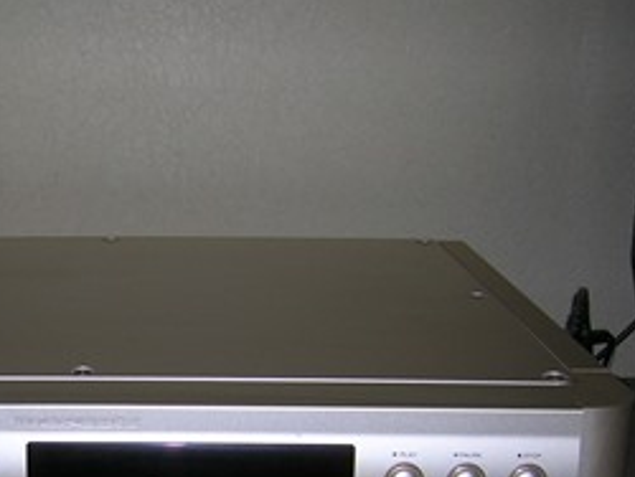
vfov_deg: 21.0
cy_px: 461
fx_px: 1249
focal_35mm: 68
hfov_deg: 27.8
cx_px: 107
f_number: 2.9
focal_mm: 5.7
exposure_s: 1/60.1
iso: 50
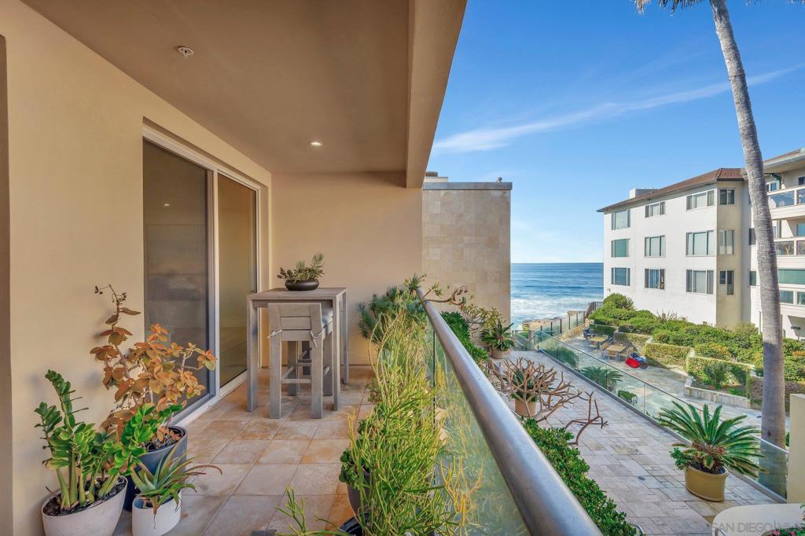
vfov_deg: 79.2
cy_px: 268
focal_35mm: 14
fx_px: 324
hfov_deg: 102.3
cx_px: 402
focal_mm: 14.5
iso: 400
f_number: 8
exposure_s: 1/800
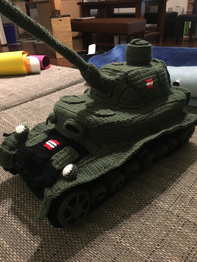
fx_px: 220
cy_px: 131
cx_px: 98
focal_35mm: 29
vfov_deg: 61.7
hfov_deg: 48.2
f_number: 2.2
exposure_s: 1/17
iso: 400
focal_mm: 4.15
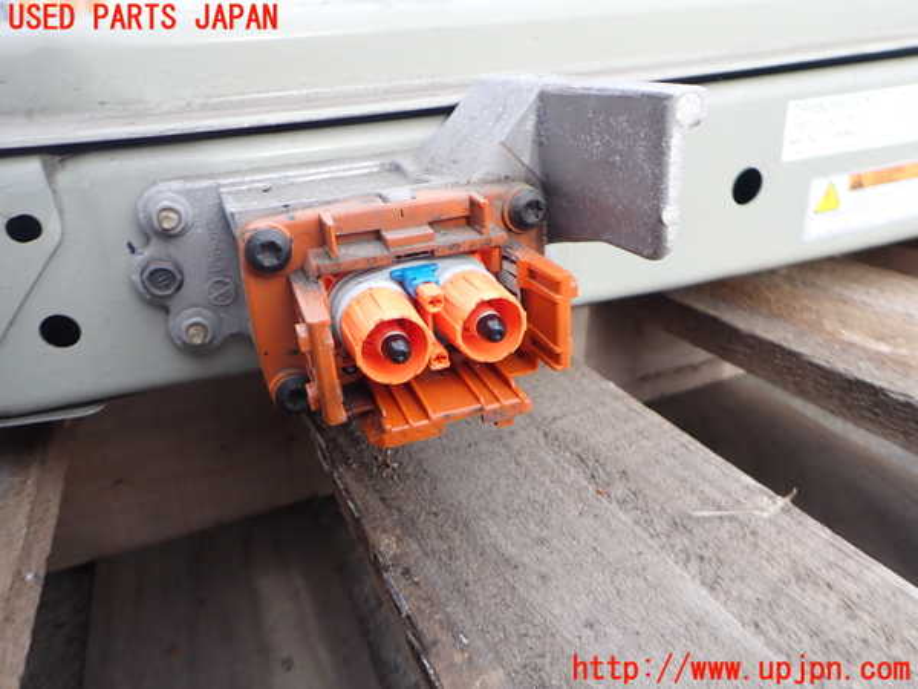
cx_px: 459
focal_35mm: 25
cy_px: 344
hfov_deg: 69.4
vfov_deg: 54.9
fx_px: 663
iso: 100
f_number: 2.8
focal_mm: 4.5
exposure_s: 1/160
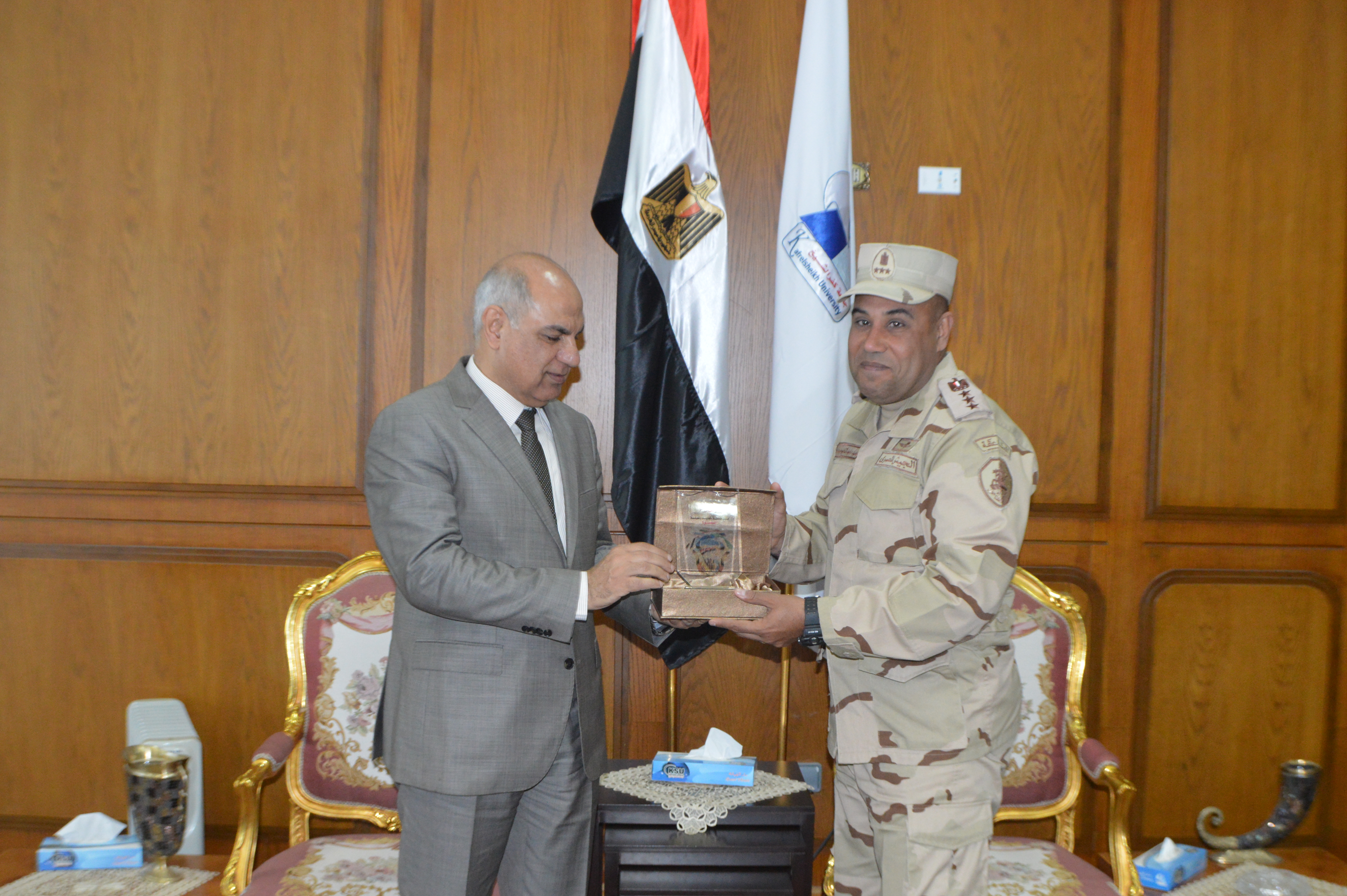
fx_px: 1907
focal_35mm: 51
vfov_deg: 26.4
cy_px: 464
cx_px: 706
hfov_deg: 38.9
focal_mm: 32
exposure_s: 1/60
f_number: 4.5
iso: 1800
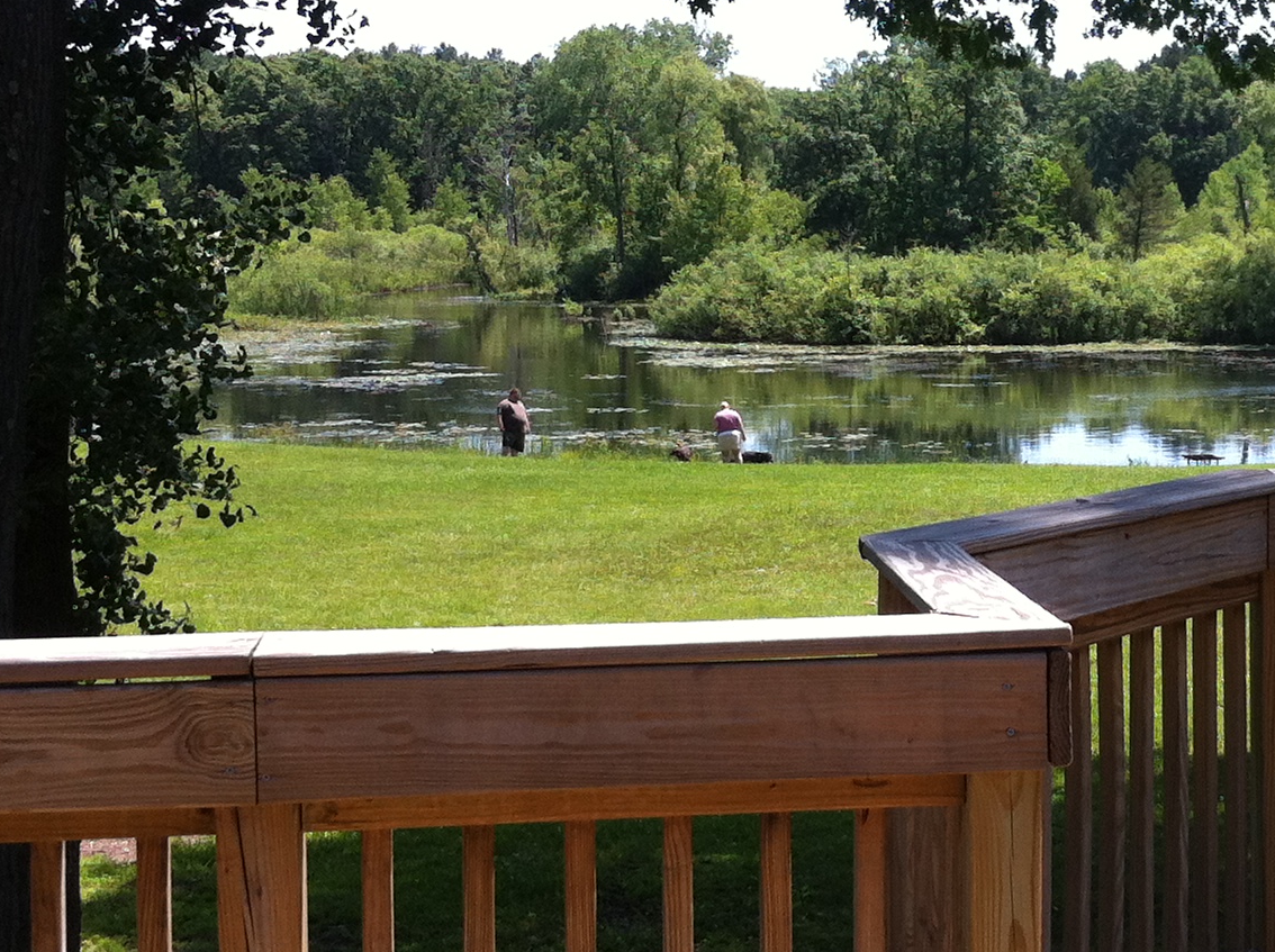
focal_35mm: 80
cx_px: 1022
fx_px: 2942
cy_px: 430
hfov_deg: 24.1
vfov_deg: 18.4
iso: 80
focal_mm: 3.85
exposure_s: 1/529
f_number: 2.8
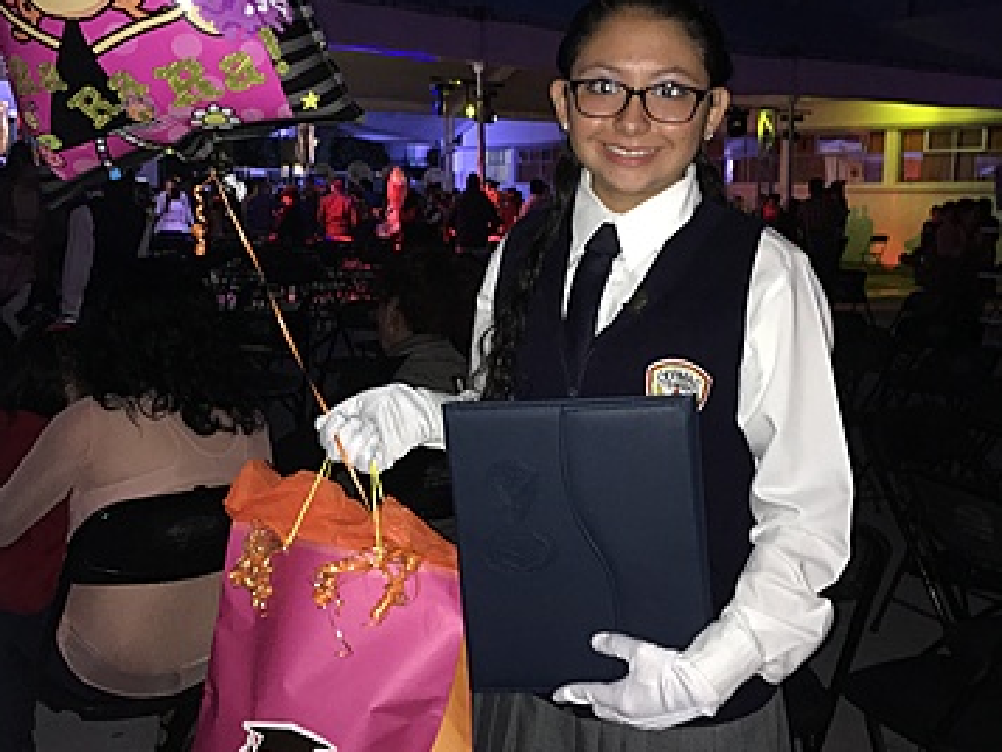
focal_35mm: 39
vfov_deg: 36.7
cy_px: 303
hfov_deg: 47.8
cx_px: 500
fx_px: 1129
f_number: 2.2
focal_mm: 4.15
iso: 160
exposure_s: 1/16
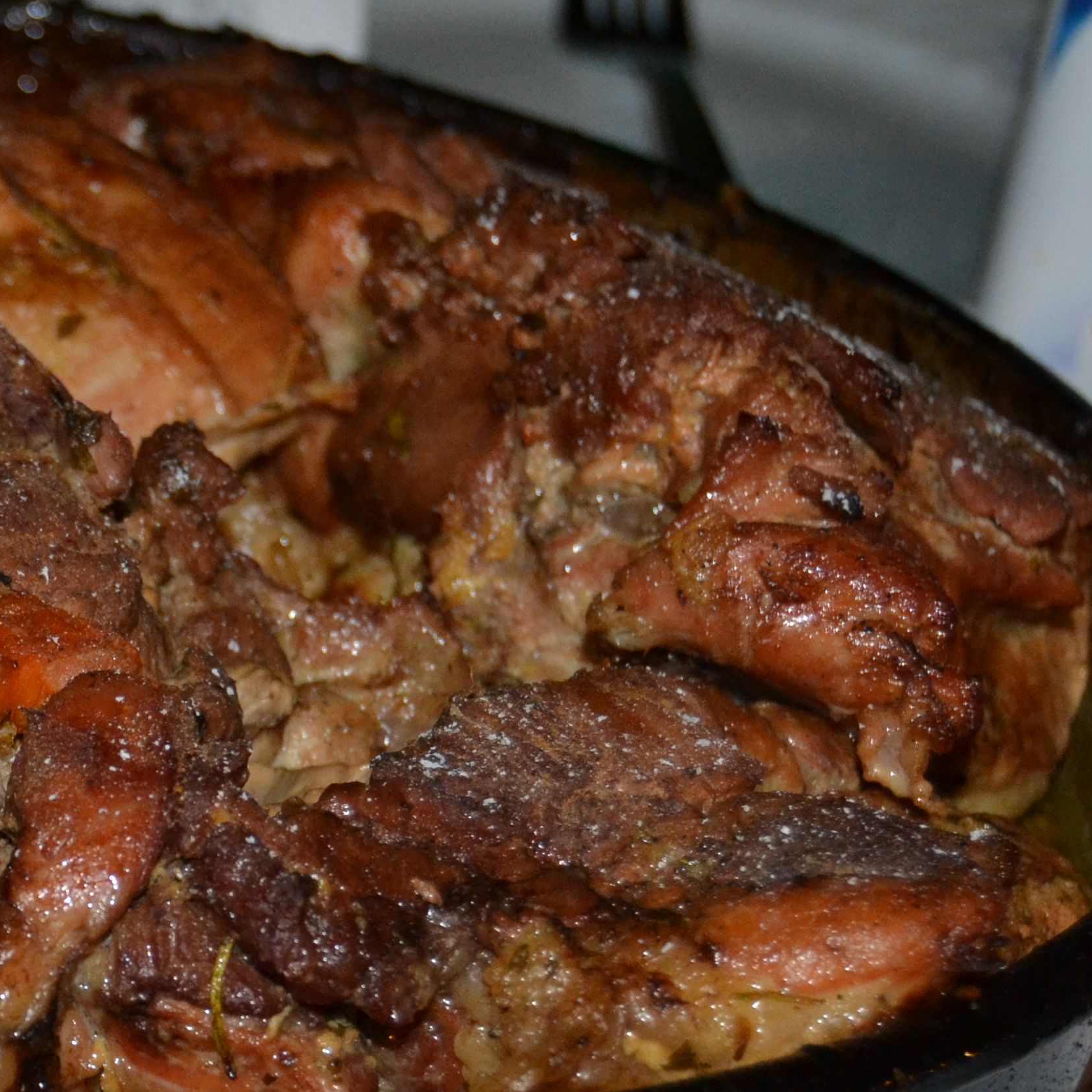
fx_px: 4396
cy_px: 711
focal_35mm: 123
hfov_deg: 13.6
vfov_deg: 14.1
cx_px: -338
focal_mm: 35
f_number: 4.5
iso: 1250
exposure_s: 1/60
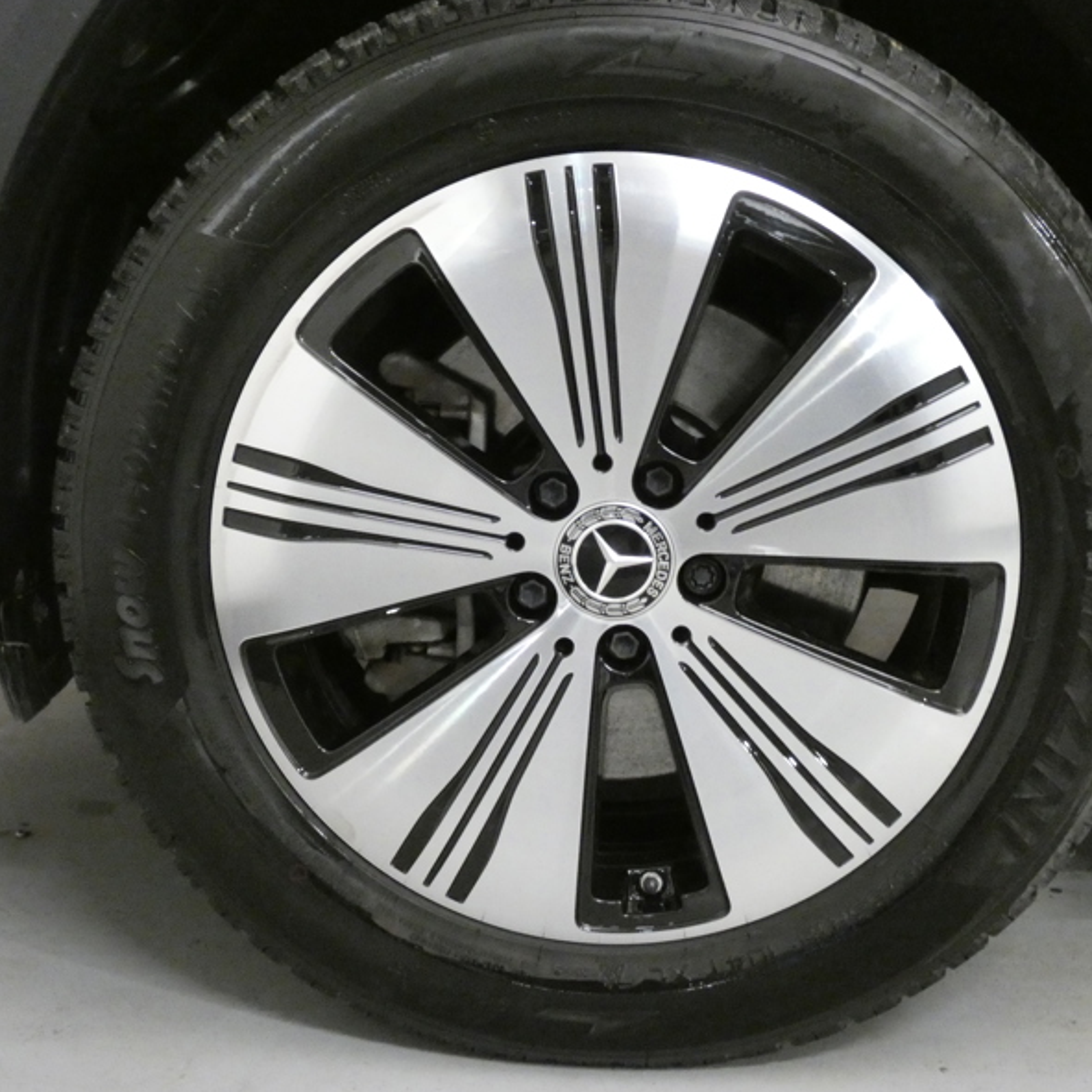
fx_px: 1963
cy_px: 545
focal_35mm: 55
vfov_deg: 31.1
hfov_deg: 31.1
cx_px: 606
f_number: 3.8
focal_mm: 8.2
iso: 1600
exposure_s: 1/40
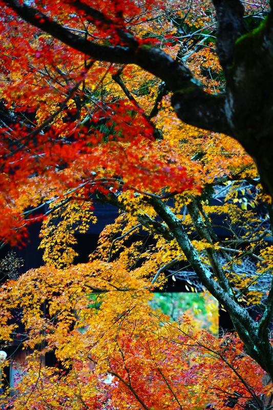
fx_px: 2731
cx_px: 136
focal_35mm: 240
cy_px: 205
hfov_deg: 5.7
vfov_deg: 8.6
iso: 2500
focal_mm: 240
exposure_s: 1/250
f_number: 6.3
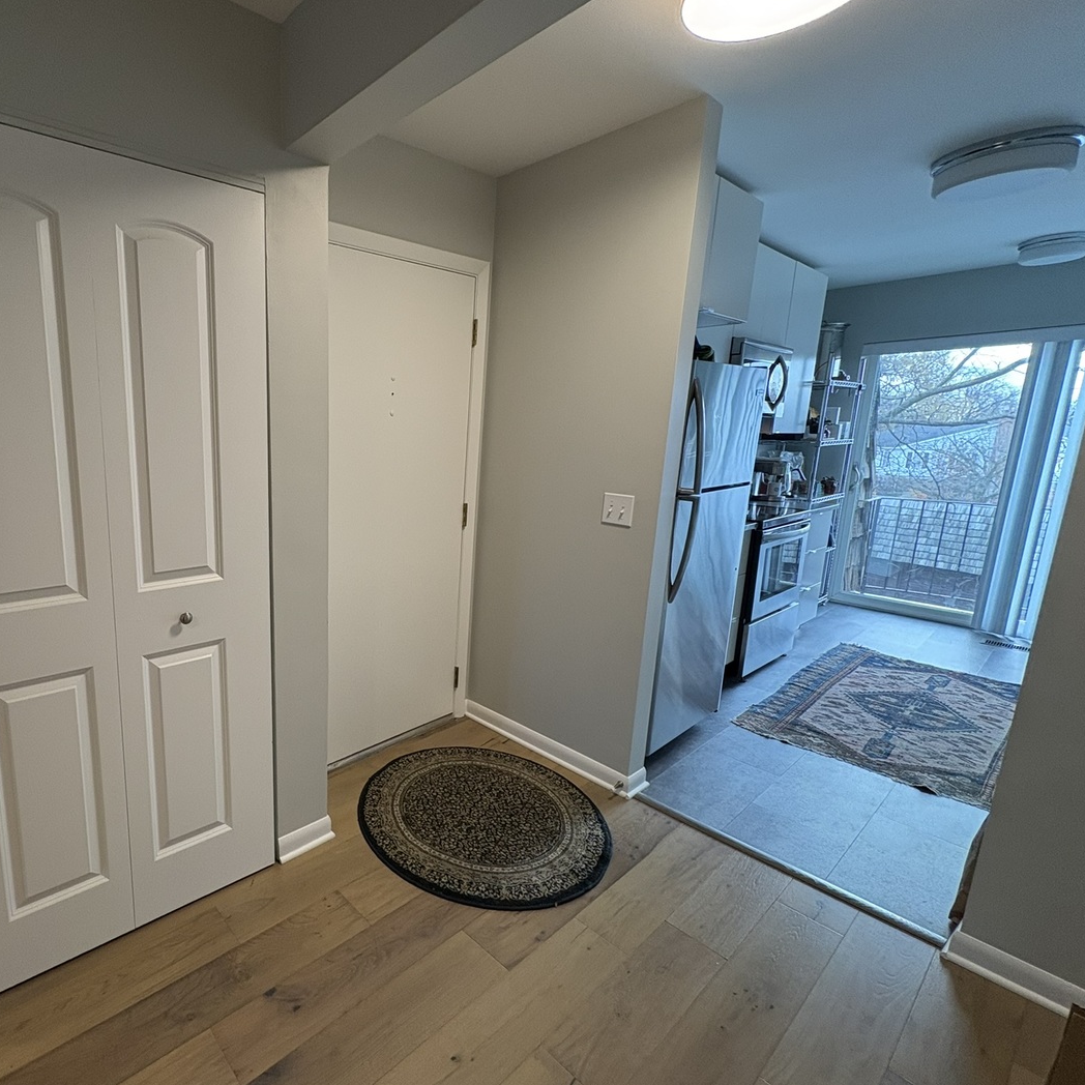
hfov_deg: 80.5
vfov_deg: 84.0
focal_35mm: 17
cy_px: 541
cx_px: 343
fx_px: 603
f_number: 2.2
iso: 200
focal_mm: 2.22
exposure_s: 1/60
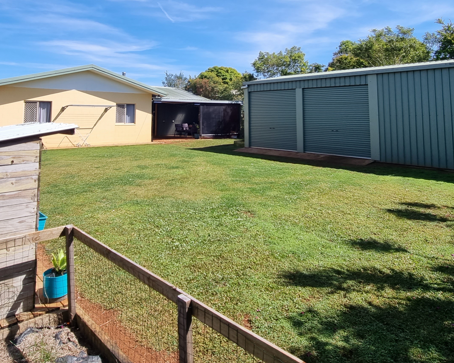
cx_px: 210
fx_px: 322
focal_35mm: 24
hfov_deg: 70.2
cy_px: 83
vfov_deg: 55.4
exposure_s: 1/1460
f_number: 2.2
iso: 50
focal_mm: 2.2
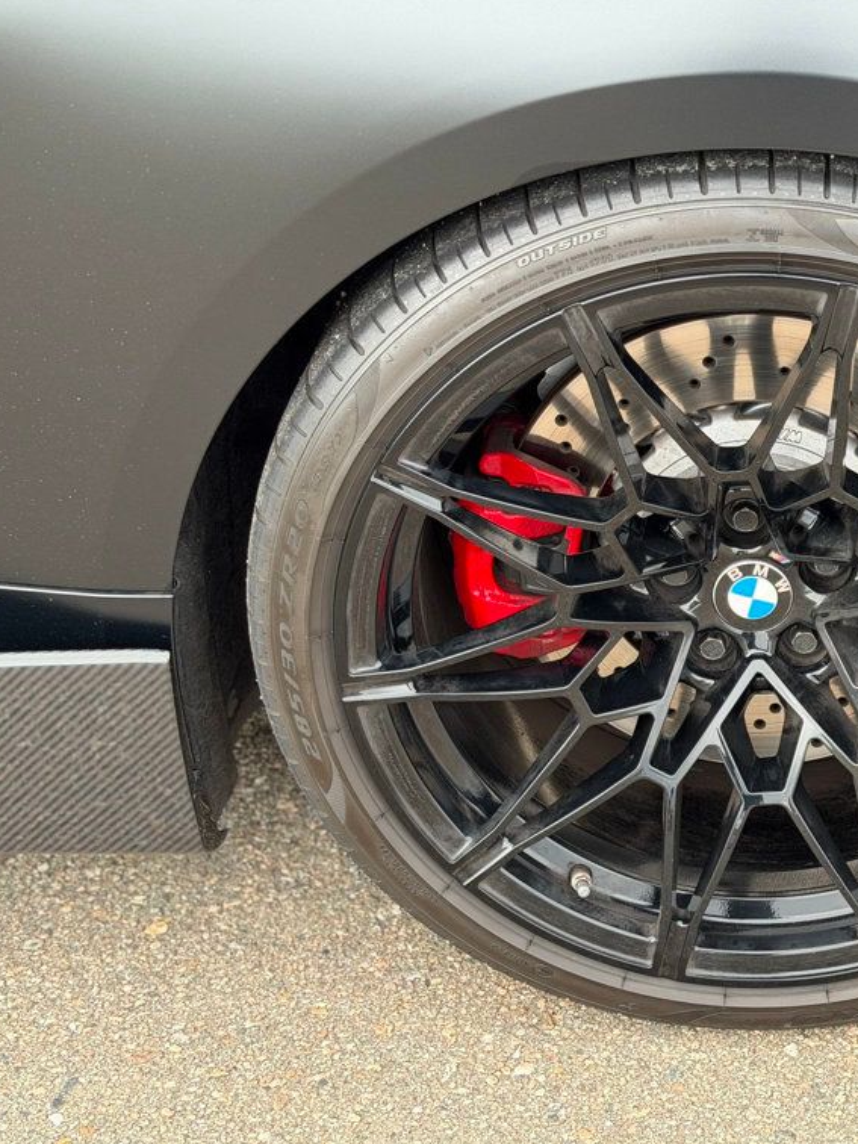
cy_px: 570
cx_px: 732
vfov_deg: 29.8
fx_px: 2148
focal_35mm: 65
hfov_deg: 22.2
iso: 64
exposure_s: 1/175
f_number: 1.78
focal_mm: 6.76
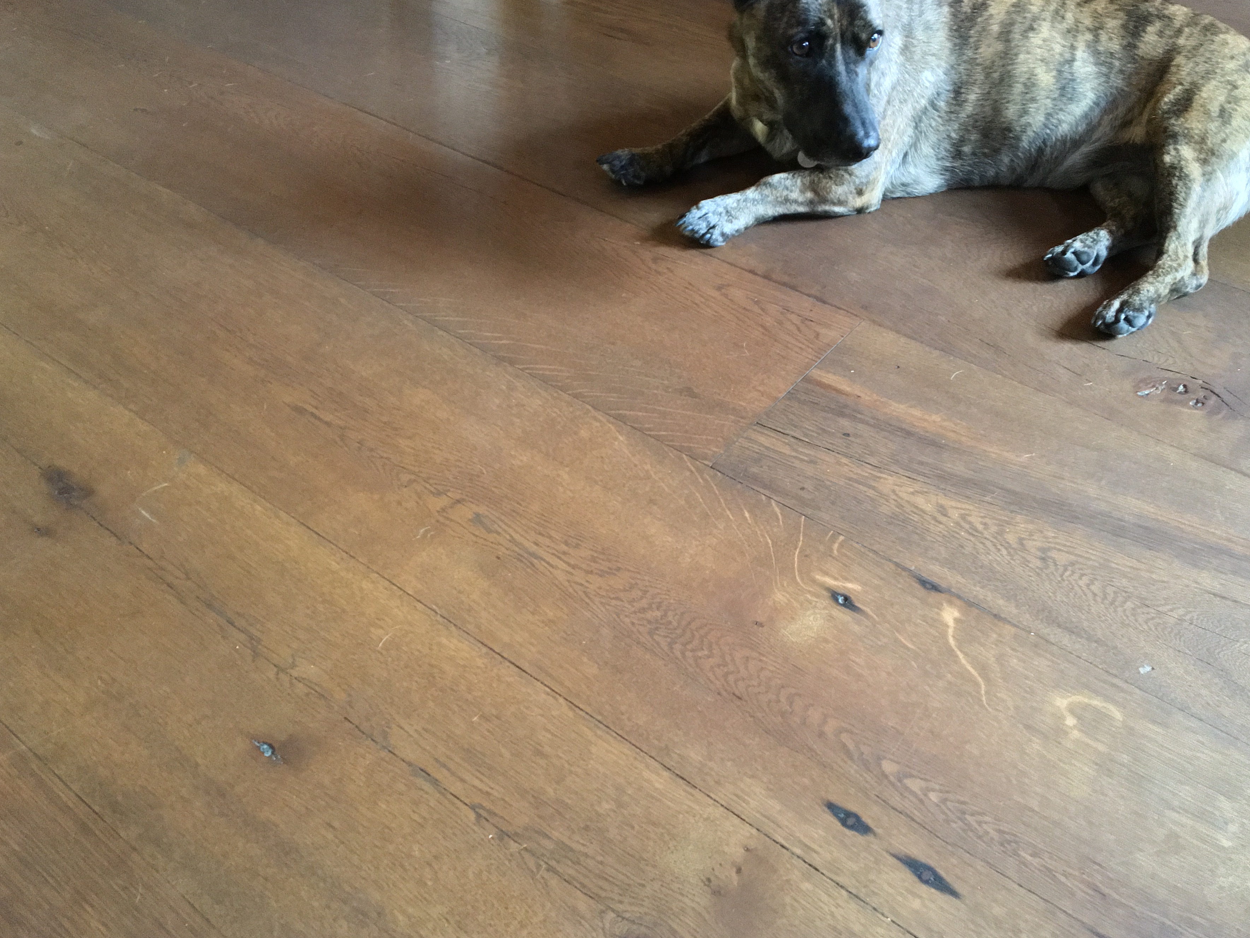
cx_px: 661
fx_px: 1192
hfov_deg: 55.3
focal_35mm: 33
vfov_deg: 42.9
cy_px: 454
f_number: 2.2
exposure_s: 1/15
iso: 320
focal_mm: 4.15
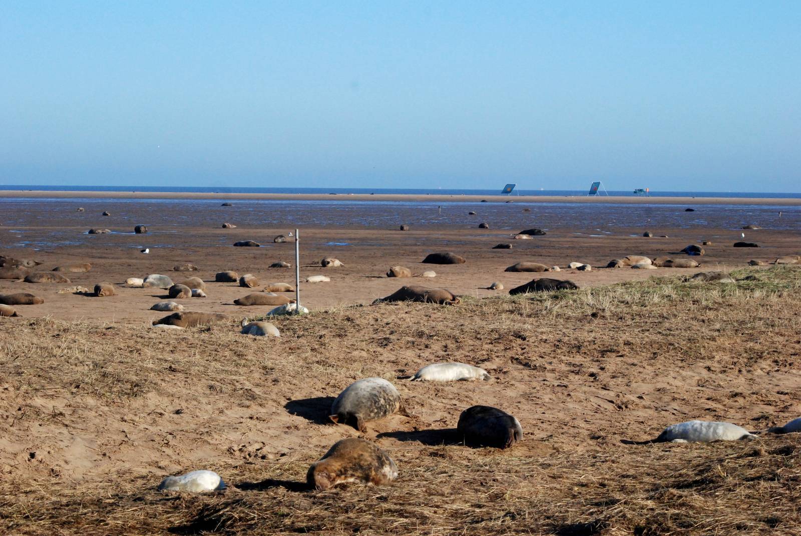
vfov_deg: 13.1
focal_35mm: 105
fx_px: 2339
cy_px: 268
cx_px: 400
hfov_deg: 19.4
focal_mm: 70
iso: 1000
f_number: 10
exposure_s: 1/1600
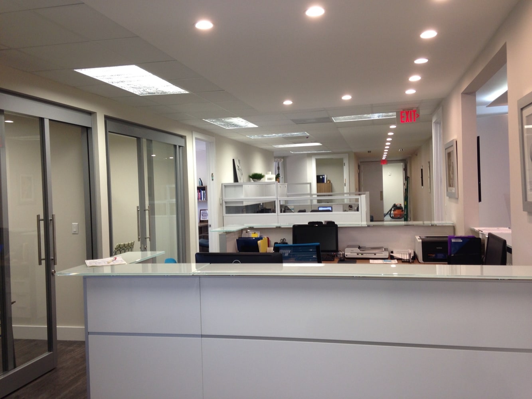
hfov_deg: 55.3
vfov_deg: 43.0
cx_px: 266
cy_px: 200
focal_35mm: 33
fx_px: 507
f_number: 2.4
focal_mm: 4.13
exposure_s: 1/40
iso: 50
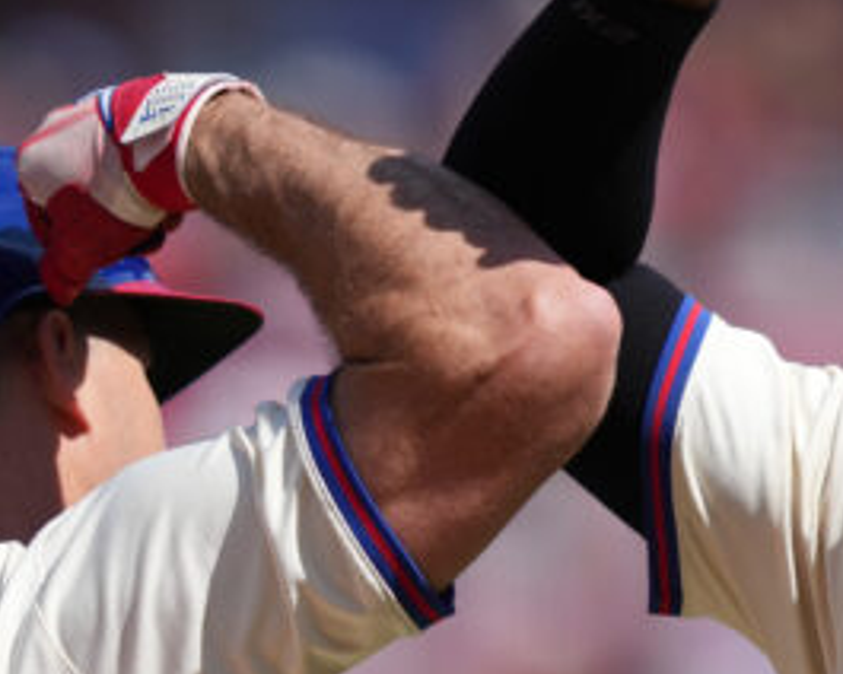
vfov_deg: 1.1
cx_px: 684
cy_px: 774
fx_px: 36227
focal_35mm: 1452
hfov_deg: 1.3
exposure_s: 1/4000
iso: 200
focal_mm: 400
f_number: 2.8
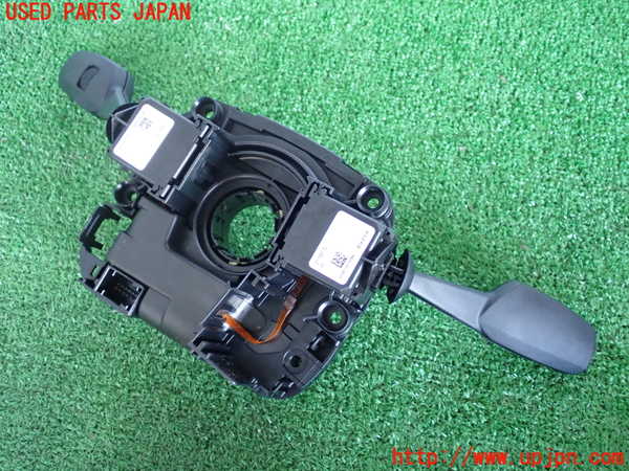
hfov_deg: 42.9
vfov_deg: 32.9
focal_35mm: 44
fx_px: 800
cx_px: 314
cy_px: 236
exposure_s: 1/30
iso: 800
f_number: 2.9
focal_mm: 7.84
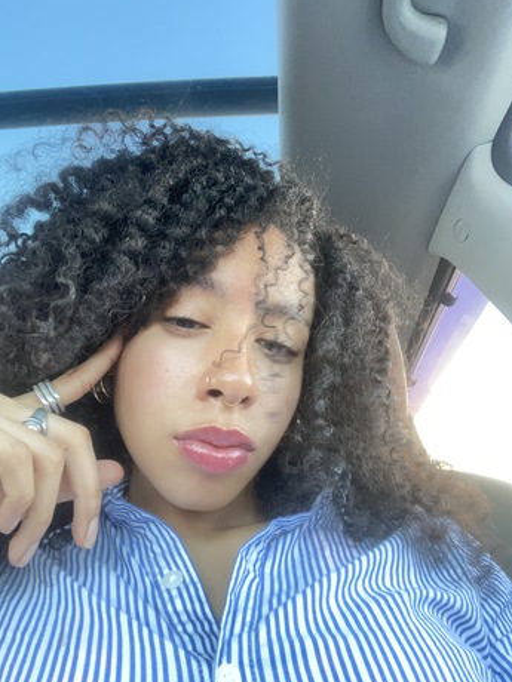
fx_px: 493
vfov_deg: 69.4
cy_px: 328
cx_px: 255
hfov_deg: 54.9
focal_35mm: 25
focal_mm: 2.71
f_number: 2.2
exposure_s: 1/32
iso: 400
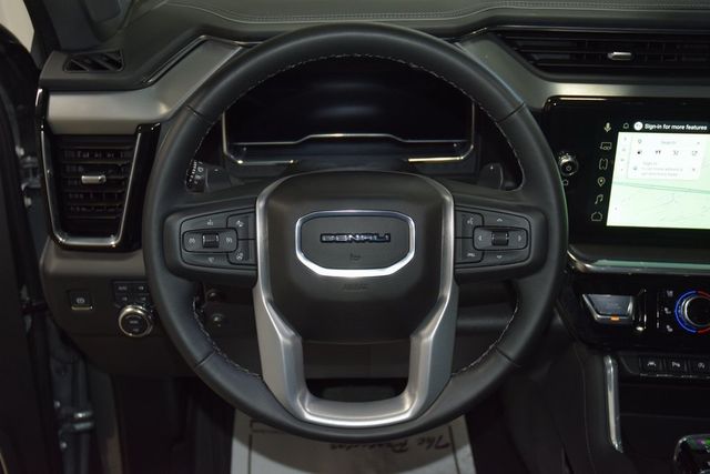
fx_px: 799
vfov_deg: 33.0
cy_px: 237
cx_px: 355
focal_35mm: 40
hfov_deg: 47.9
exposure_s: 1/80
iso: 1000
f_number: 3.8
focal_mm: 27
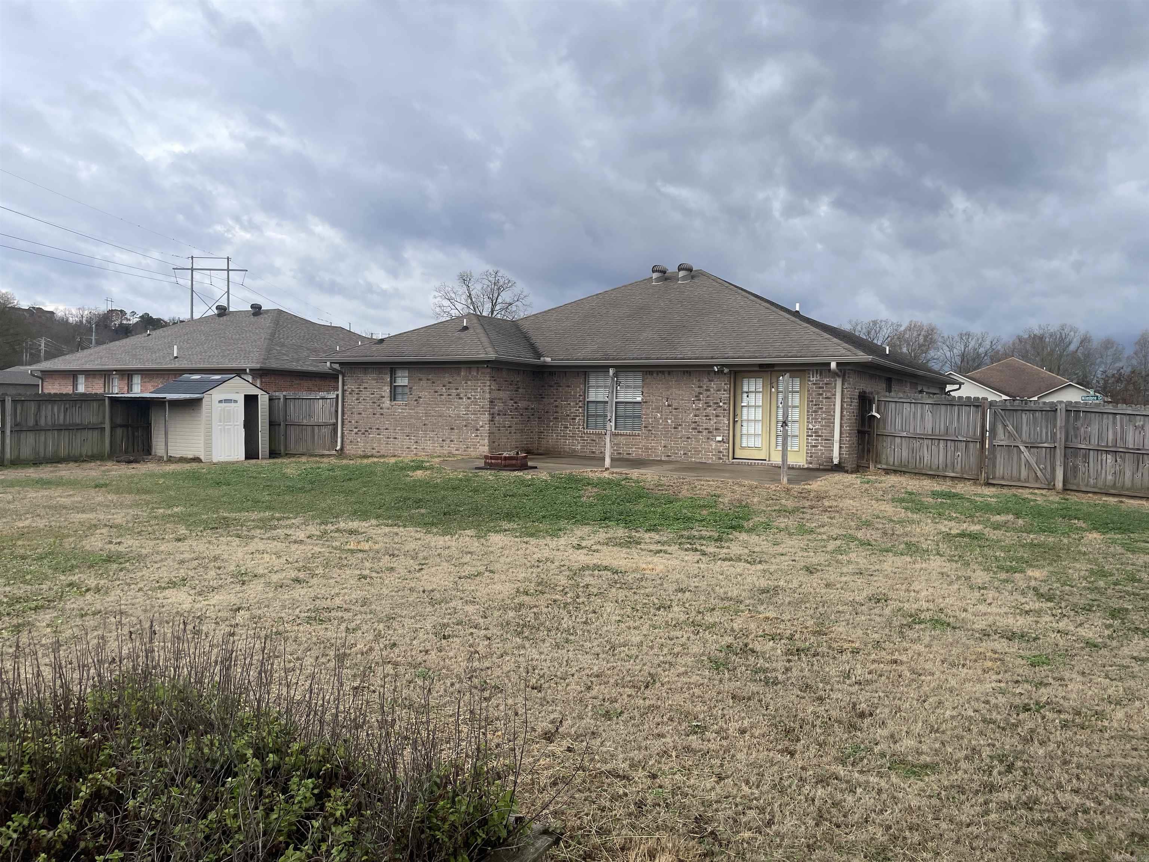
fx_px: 863
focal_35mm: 26
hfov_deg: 67.3
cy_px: 431
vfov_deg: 53.1
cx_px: 574
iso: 32
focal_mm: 4.2
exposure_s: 1/1289
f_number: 1.6
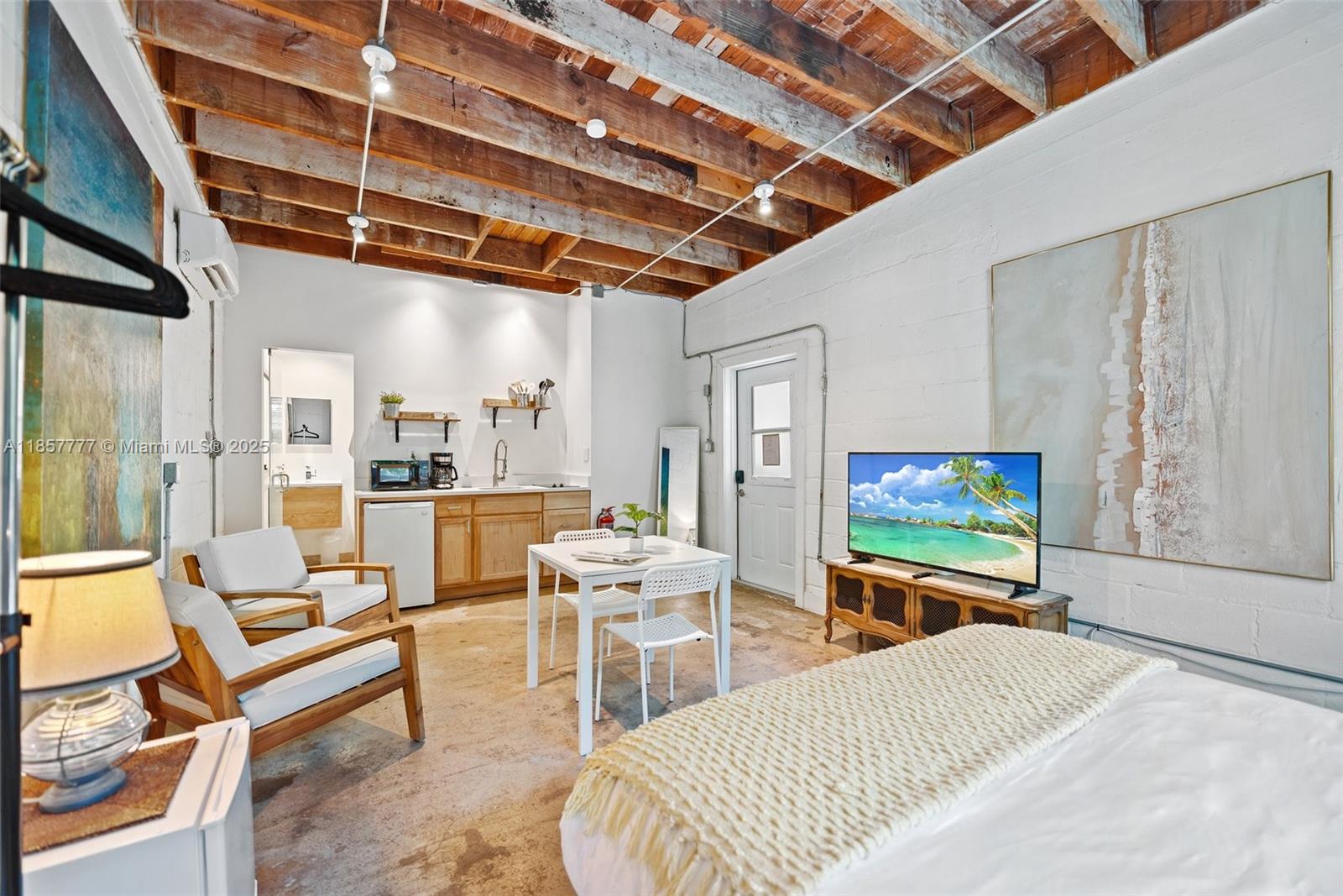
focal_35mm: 14
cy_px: 448
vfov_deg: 81.2
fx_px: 522
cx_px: 672
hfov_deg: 104.2
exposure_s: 1/13
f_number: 2.8
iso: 1400
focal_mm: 14
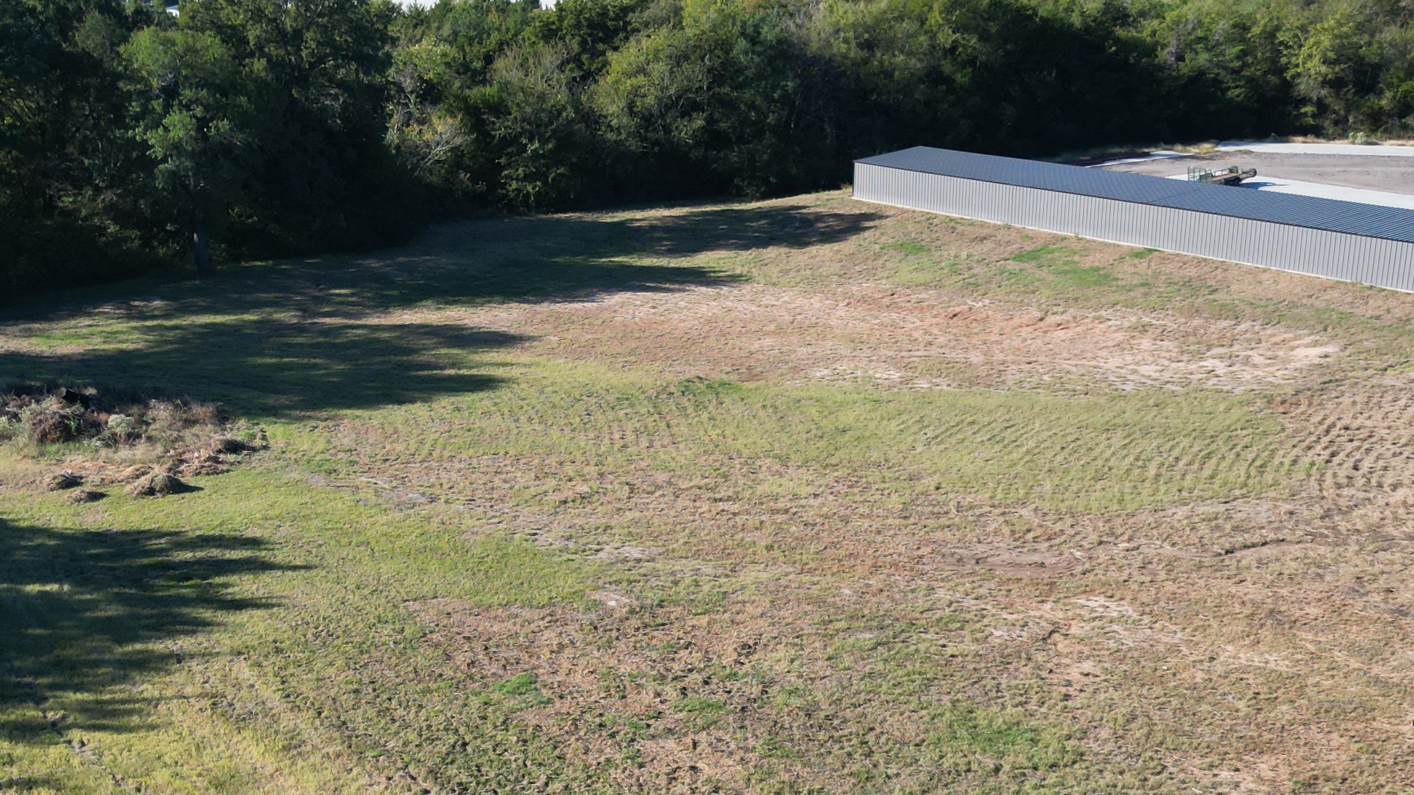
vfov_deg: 24.7
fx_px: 1800
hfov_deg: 42.9
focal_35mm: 48
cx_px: 663
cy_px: 578
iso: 150
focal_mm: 6.72
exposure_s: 1/2000
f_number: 1.7
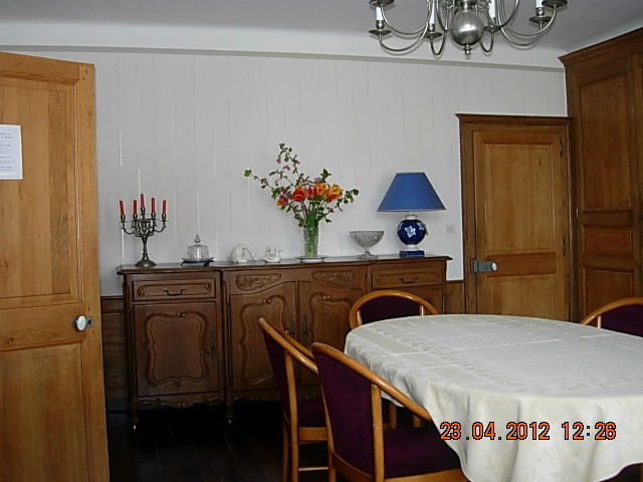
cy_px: 241
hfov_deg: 49.0
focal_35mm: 38
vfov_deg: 37.7
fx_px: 706
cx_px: 322
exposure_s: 1/32
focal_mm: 7.8
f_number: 2.8
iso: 79
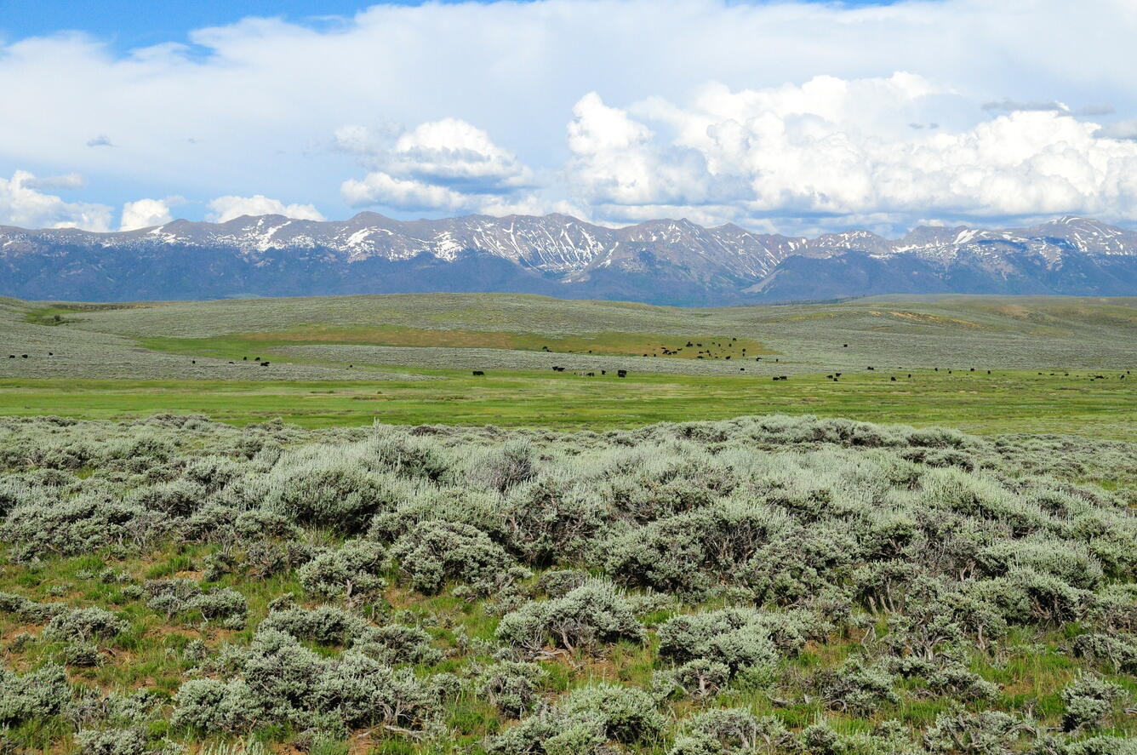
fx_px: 2271
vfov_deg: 18.9
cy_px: 378
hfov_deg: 28.1
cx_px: 568
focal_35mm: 72
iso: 800
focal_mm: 48
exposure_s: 1/3200
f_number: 10
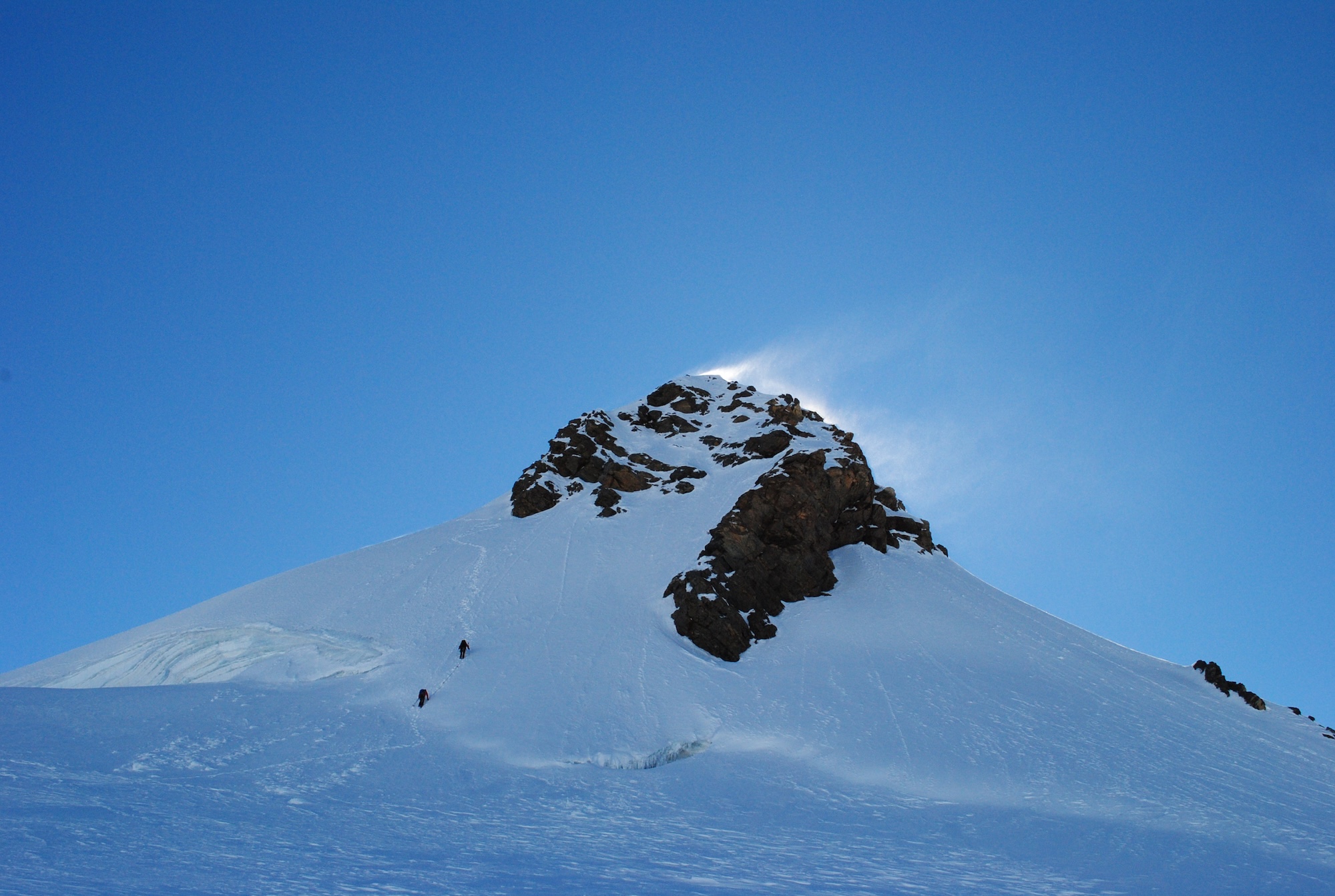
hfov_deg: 53.0
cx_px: 668
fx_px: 1338
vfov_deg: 37.0
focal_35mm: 36
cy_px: 448
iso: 560
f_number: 11
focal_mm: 24
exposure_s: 1/1000
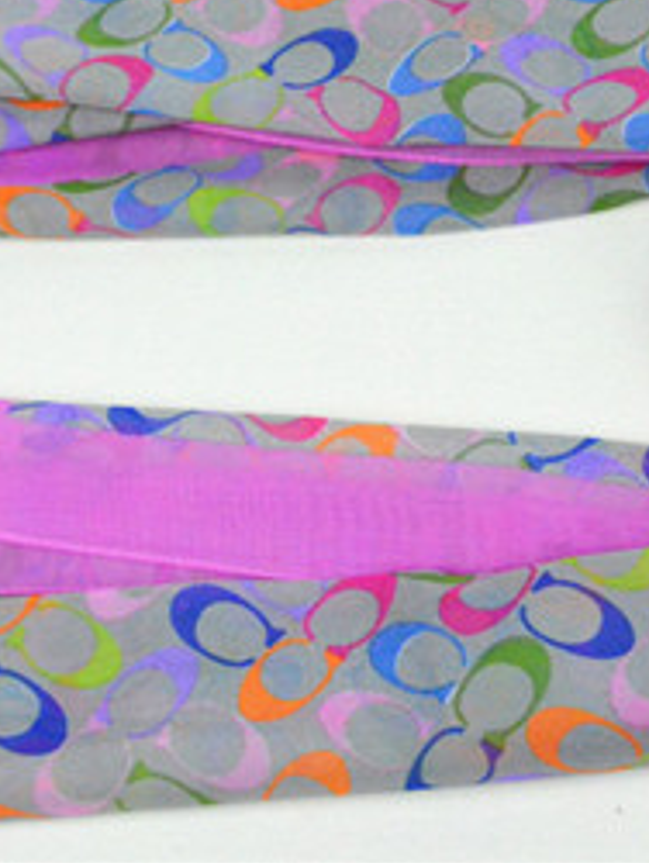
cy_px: 297
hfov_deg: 16.0
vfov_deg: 21.2
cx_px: 528
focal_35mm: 92
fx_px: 2296
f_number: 11
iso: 6400
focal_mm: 32
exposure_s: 1/500
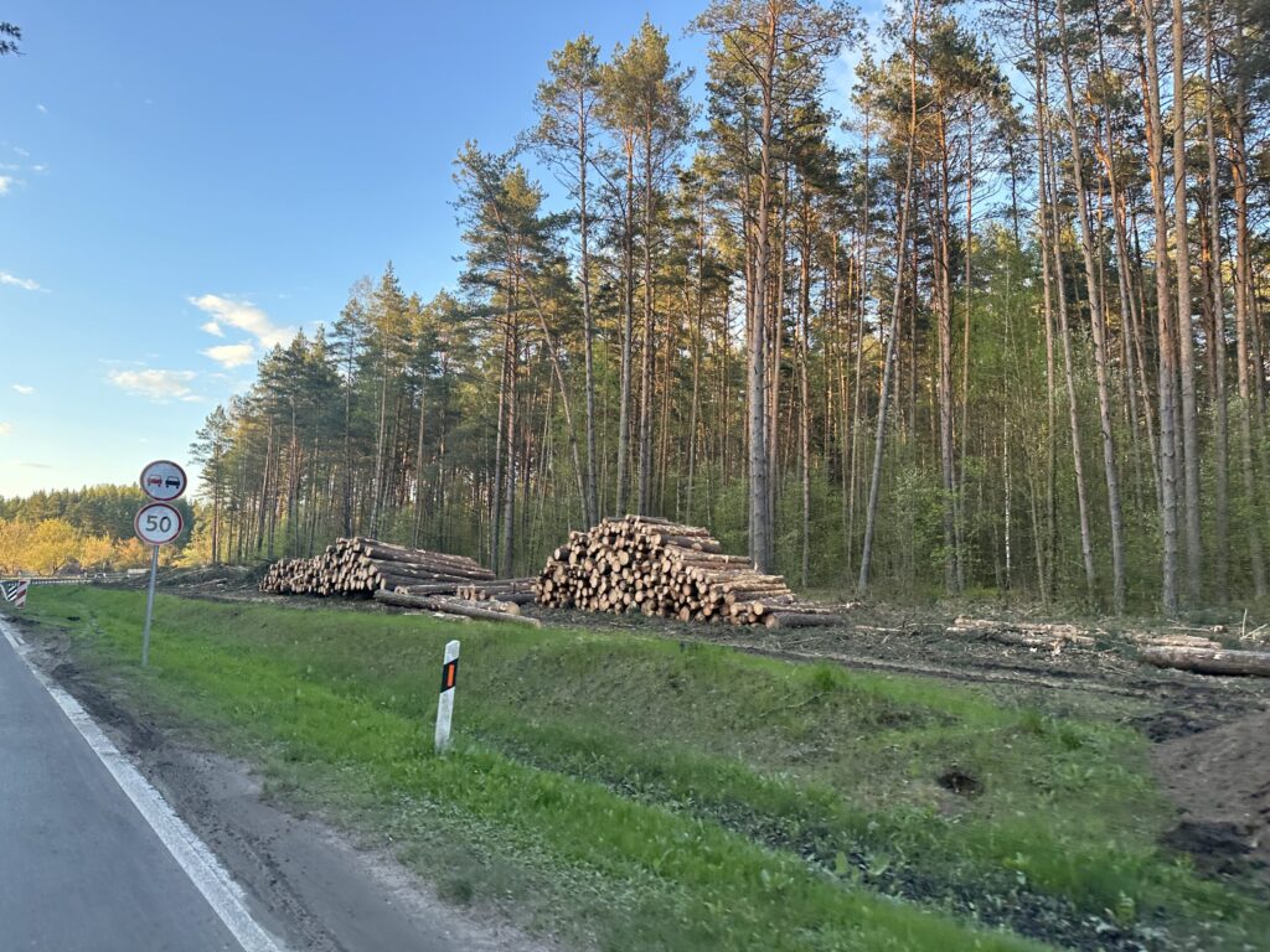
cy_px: 476
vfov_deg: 56.8
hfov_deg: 71.6
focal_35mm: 24
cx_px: 635
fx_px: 881
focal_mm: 6.86
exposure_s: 1/256
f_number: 1.78
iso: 80
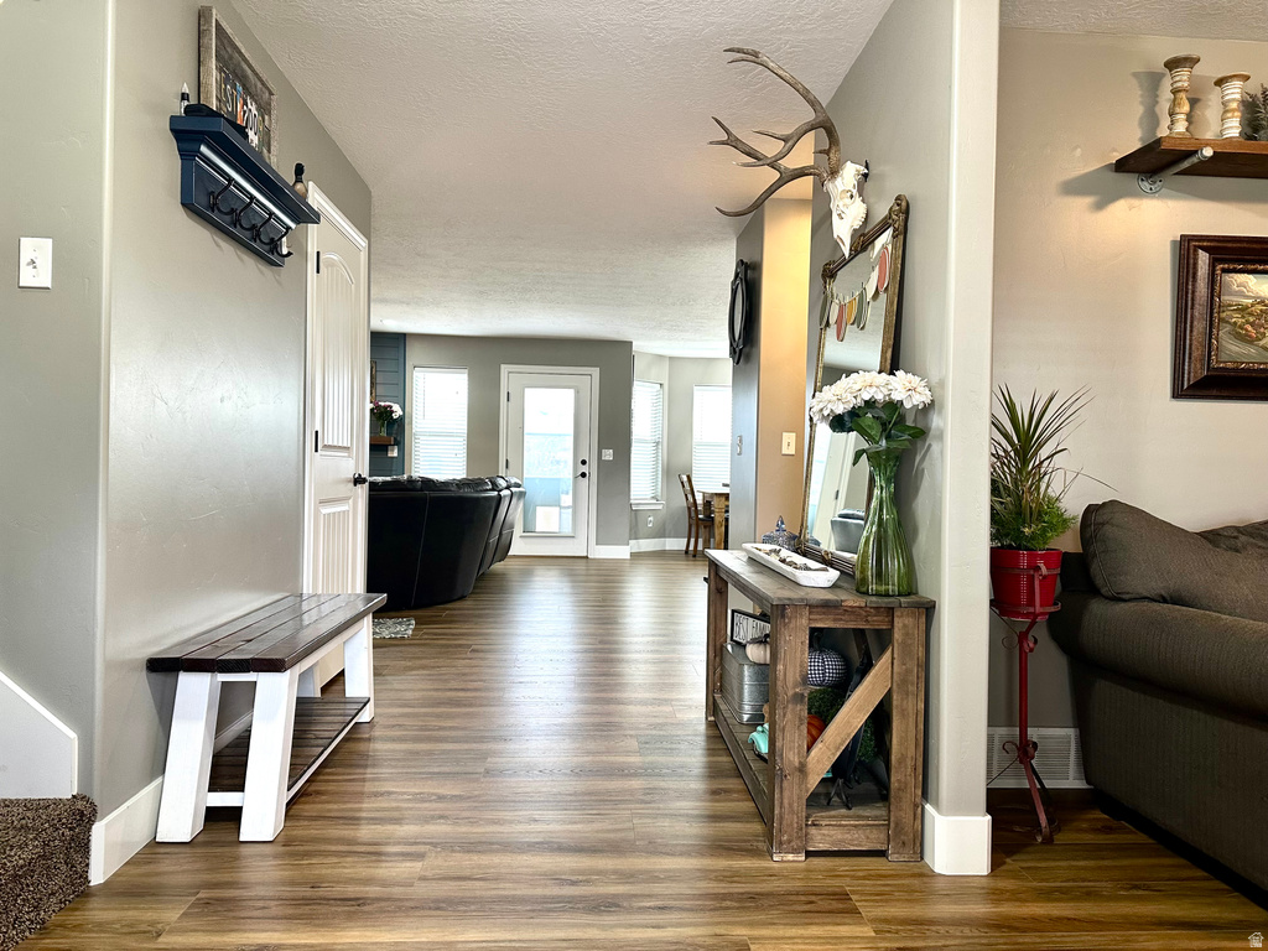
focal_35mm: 24
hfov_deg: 71.6
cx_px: 634
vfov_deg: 56.8
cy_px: 476
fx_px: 879
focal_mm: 6.86
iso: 200
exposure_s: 1/60
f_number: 1.78
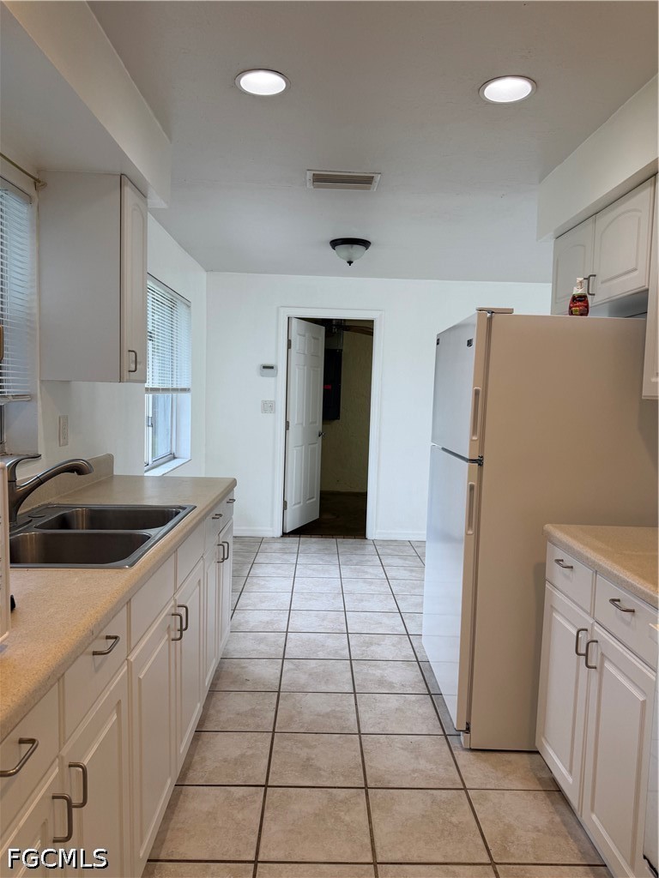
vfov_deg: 71.6
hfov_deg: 56.8
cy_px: 439
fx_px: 609
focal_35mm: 24
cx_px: 330
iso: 80
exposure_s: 1/121
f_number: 1.78
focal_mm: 6.76
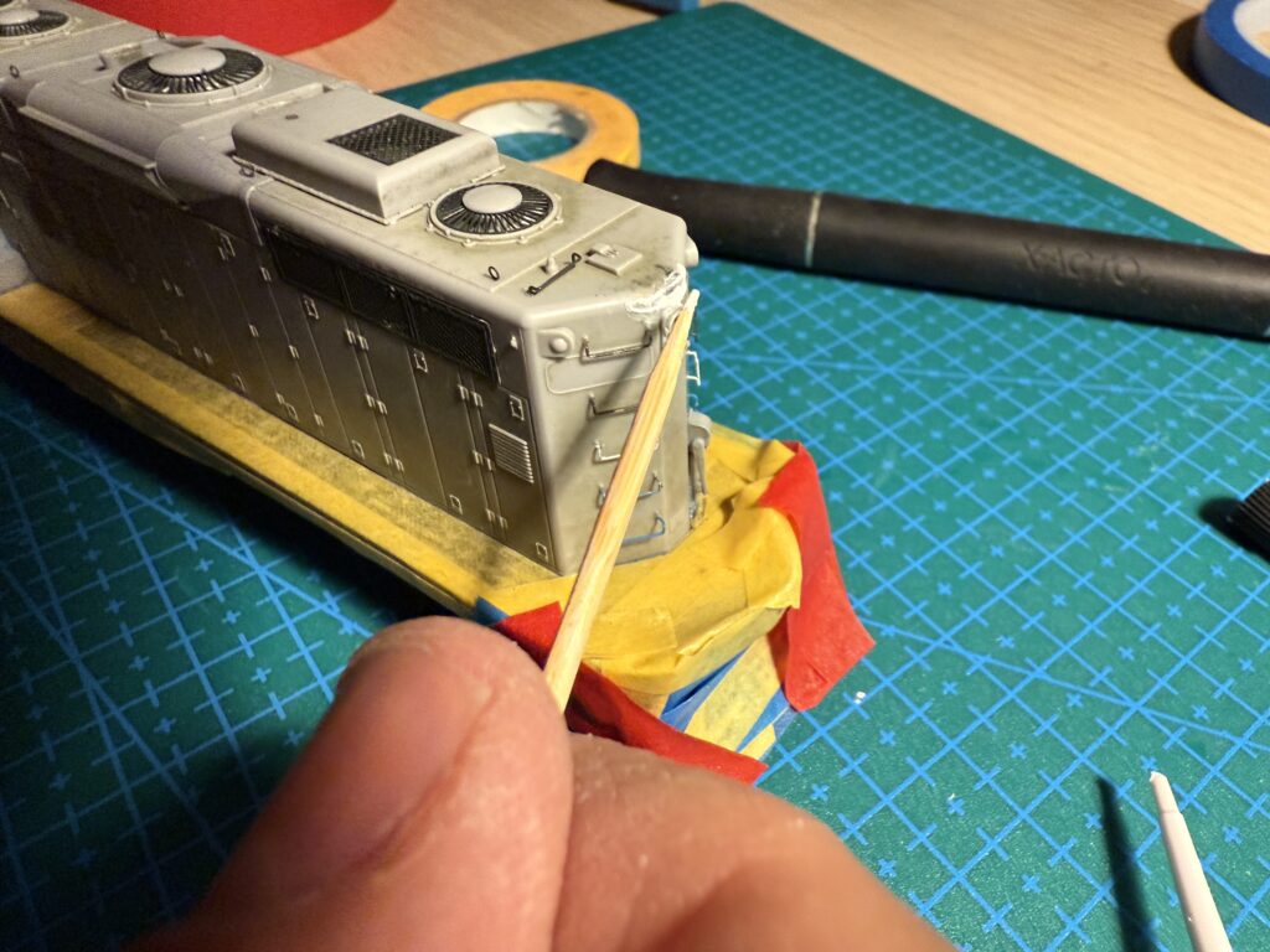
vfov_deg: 56.8
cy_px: 476
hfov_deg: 71.6
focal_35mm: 24
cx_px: 635
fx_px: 881
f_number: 2.2
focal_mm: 2.22
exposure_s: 1/50
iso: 640
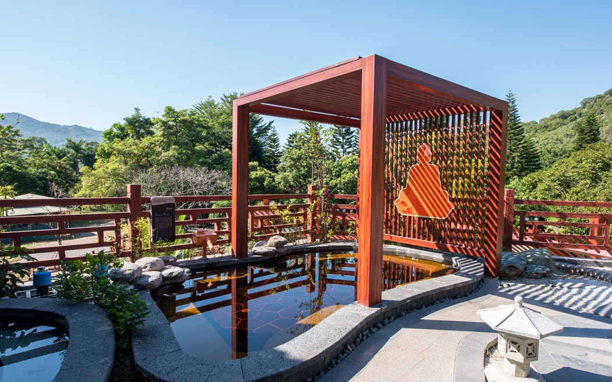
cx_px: 314
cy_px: 201
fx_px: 350
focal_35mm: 21
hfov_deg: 82.3
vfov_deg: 57.2
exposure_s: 1/100
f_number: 13
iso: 200
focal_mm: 20
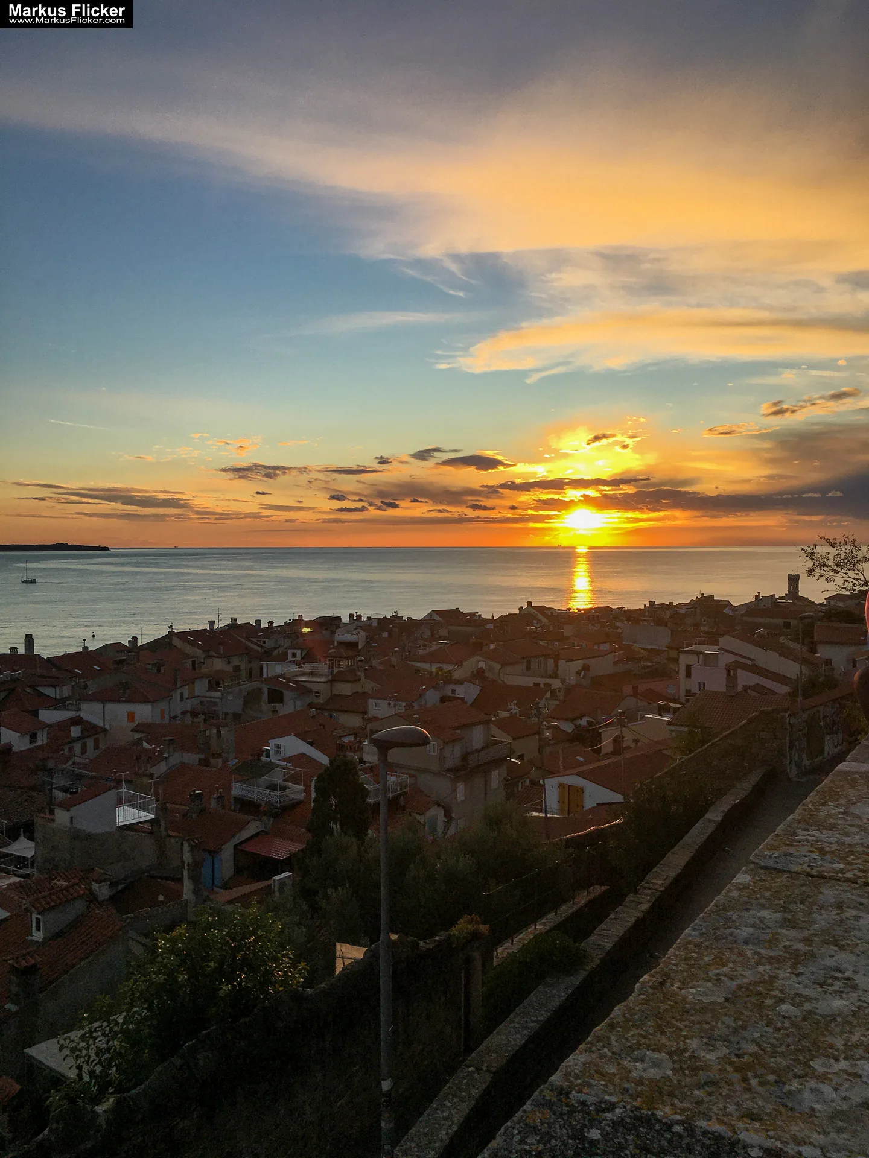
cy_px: 579
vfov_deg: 61.7
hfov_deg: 48.2
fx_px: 971
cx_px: 434
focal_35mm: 29
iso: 25
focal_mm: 4.15
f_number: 2.2
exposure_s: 1/1100
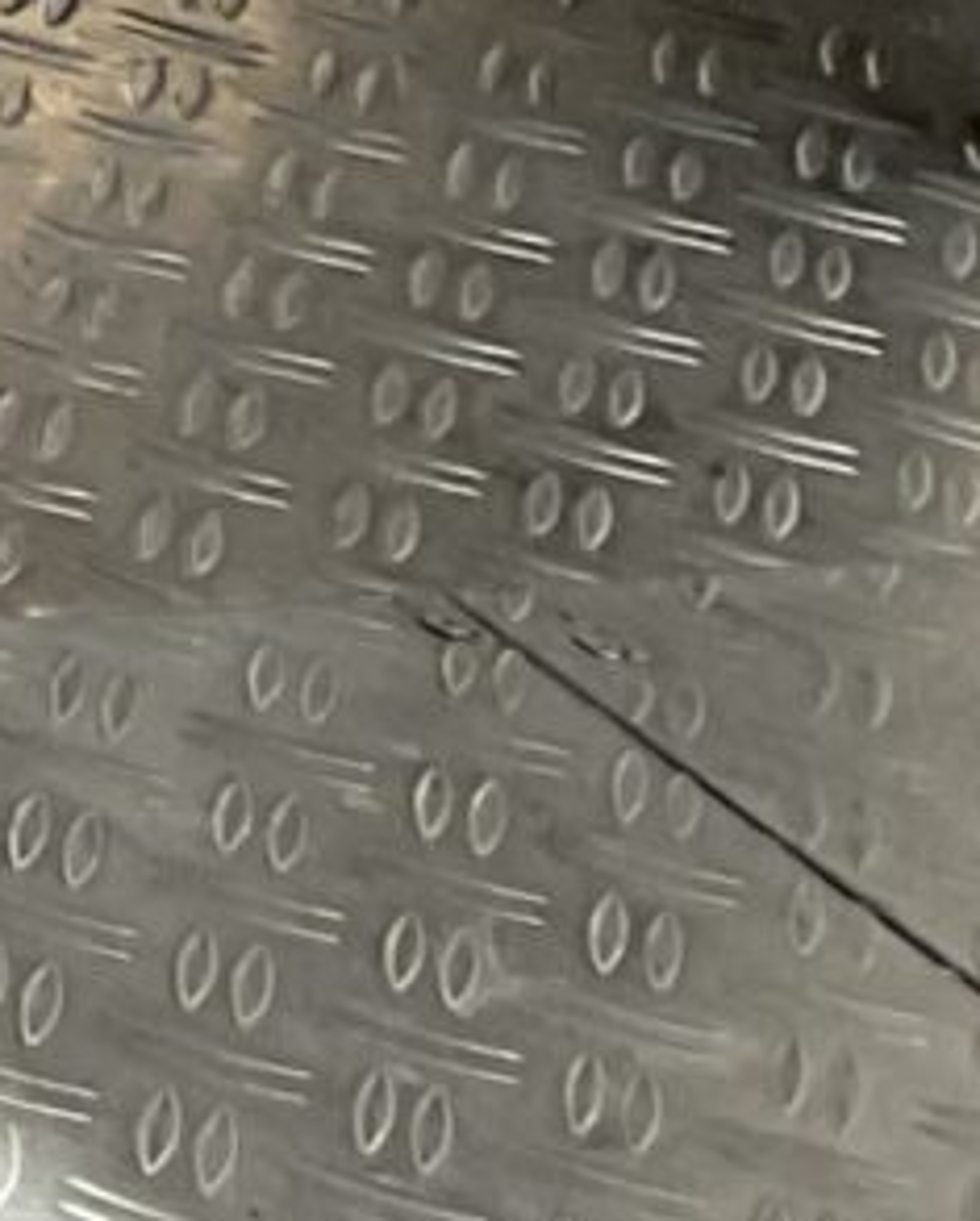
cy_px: -217
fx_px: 8941
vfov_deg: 7.8
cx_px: -3645
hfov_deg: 5.2
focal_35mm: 247
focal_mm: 3
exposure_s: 1/109
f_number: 1.8
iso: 16
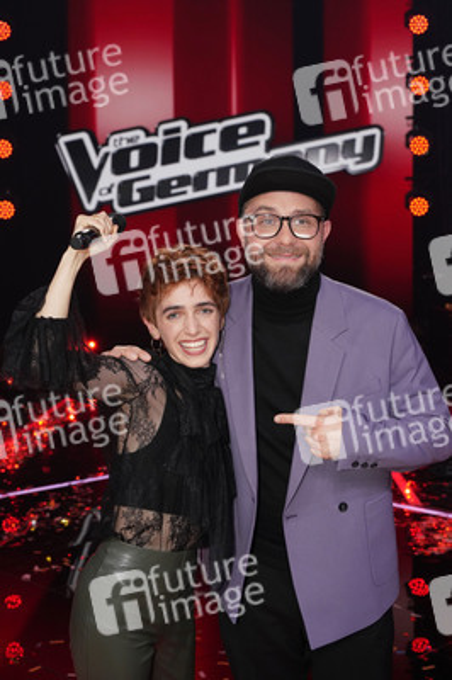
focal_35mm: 50
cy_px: 340
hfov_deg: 26.9
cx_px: 226
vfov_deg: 39.6
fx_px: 943
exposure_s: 1/100
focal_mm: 50
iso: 1600
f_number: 5.6
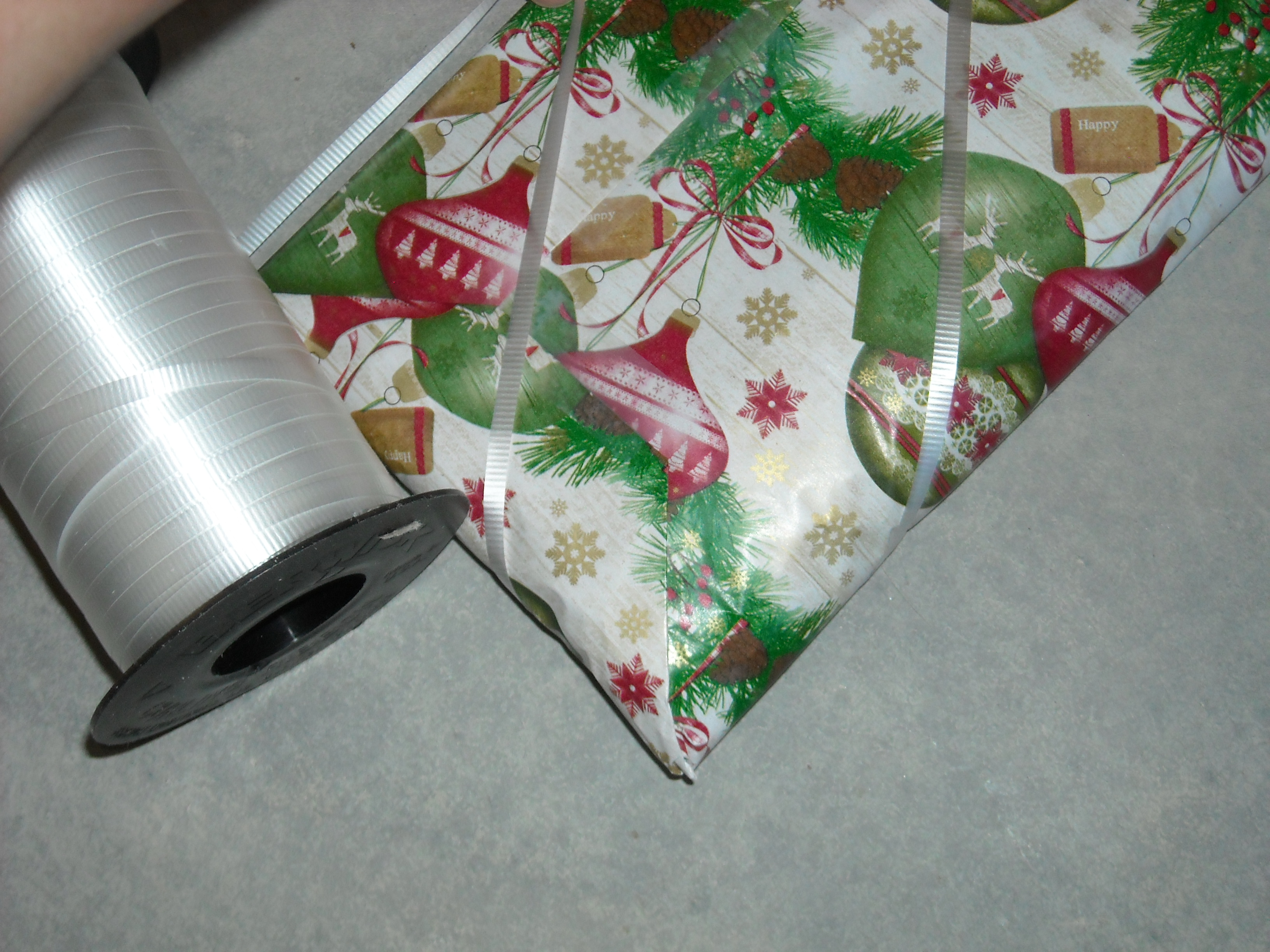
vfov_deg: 27.0
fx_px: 1981
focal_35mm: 54
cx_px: 635
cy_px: 476
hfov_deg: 35.5
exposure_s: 1/60
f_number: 3.3
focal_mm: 8.85
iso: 200
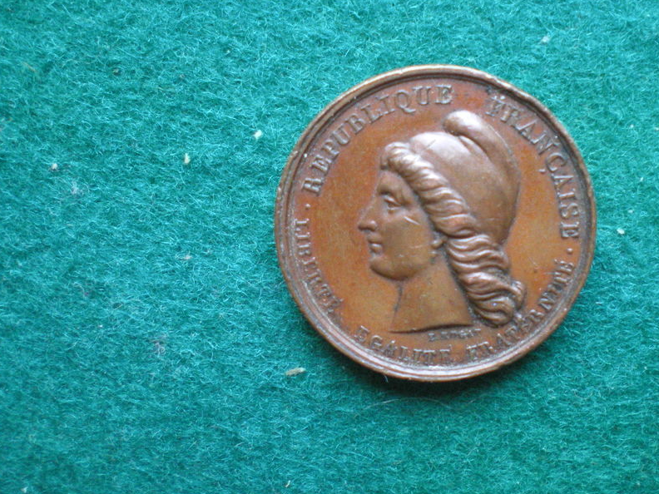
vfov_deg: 30.3
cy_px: 249
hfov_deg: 39.4
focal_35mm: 48
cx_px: 404
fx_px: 914
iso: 400
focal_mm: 6.3
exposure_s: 1/15
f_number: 3.1
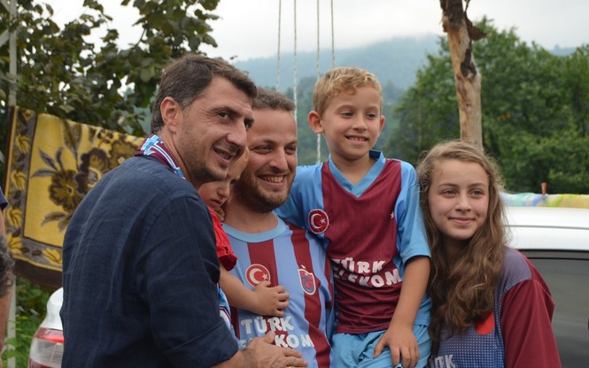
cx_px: 296
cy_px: 188
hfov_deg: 24.5
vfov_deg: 15.5
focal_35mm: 85
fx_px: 1357
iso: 200
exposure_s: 1/125
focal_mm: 55
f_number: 5.6
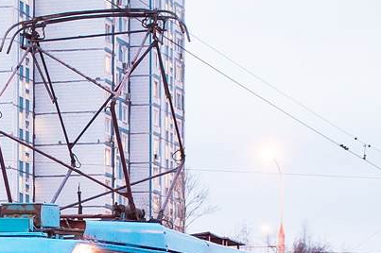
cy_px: 263
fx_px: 1655
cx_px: 58
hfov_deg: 13.1
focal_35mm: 156
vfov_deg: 8.7
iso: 400
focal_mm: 35
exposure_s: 1/6
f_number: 4.2
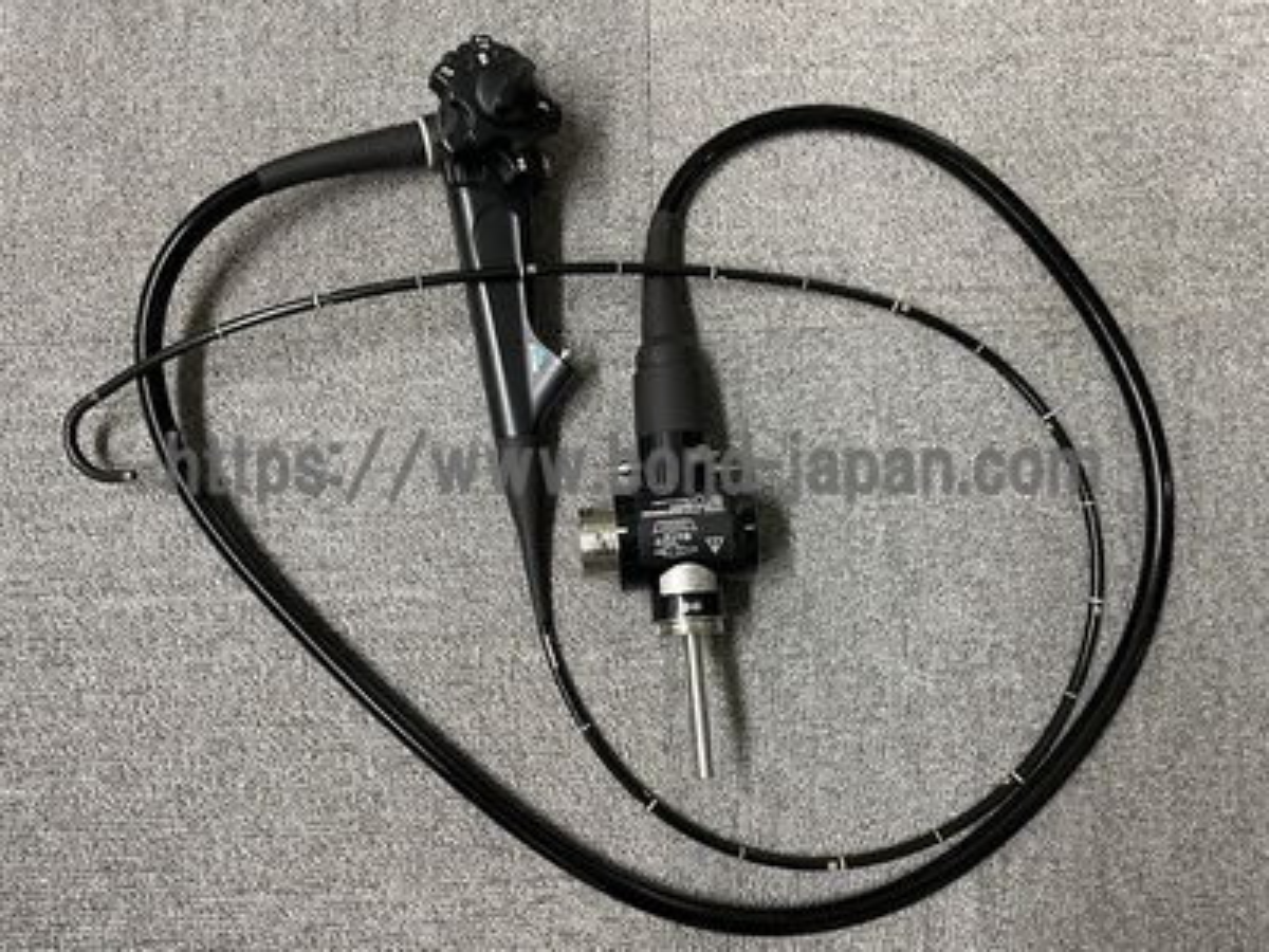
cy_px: 476
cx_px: 634
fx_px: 953
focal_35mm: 26
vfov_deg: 53.1
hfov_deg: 67.3
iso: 160
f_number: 1.6
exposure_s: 1/50
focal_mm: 4.2
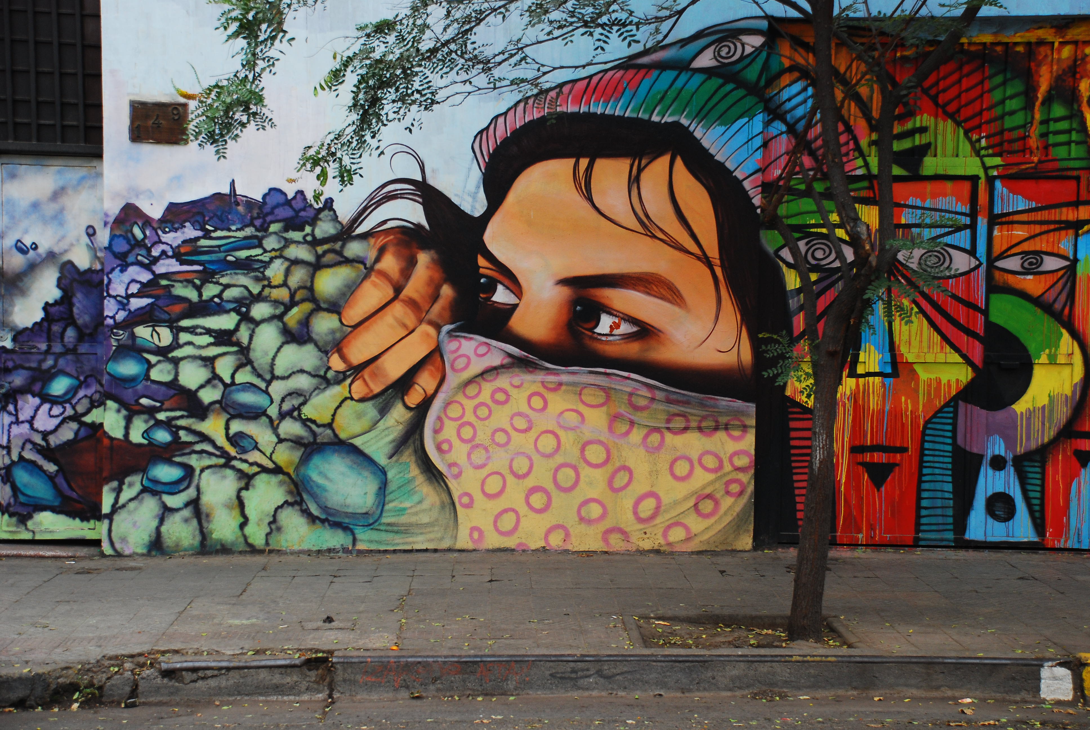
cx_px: 545
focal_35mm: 60
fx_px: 1819
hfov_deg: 33.4
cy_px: 365
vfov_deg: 22.7
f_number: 4.5
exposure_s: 1/100
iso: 360
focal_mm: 40
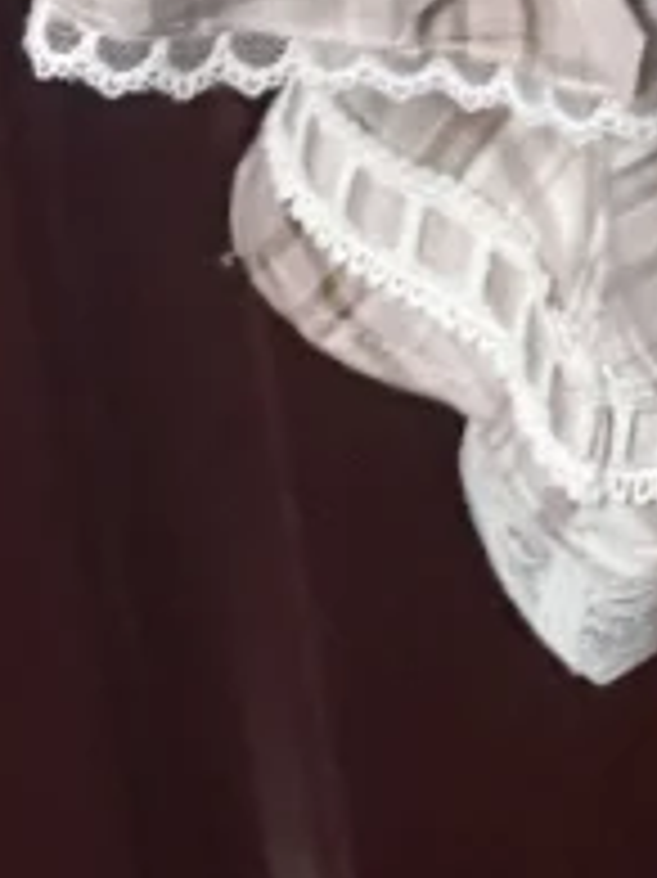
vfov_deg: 8.5
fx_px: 4484
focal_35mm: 177
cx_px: 1804
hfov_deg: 7.6
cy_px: -2071
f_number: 1.78
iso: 500
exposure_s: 1/60
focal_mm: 6.76
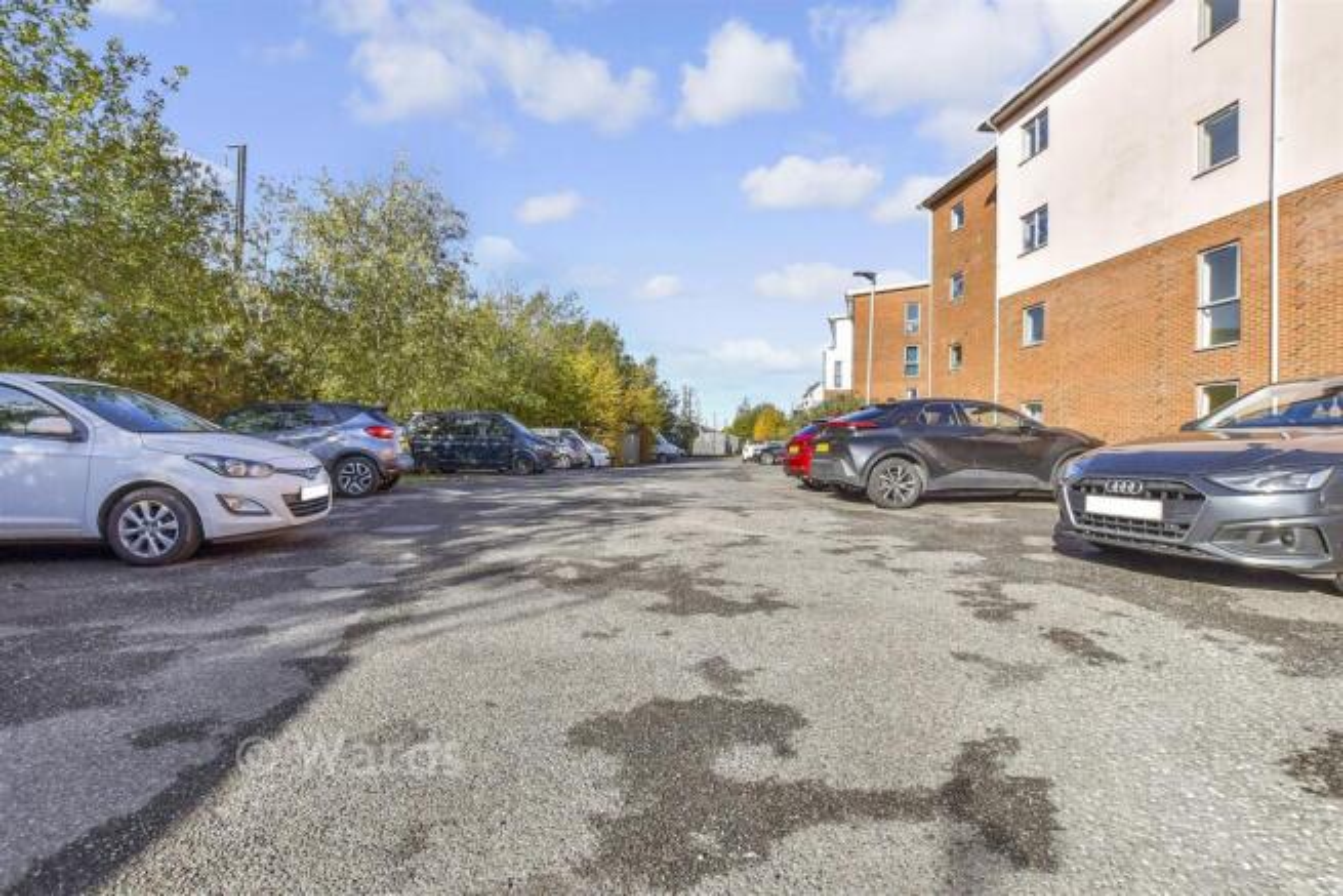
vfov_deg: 51.3
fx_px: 933
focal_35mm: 25
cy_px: 448
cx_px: 672
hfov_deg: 71.5
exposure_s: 1/250
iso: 160
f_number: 8
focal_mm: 17
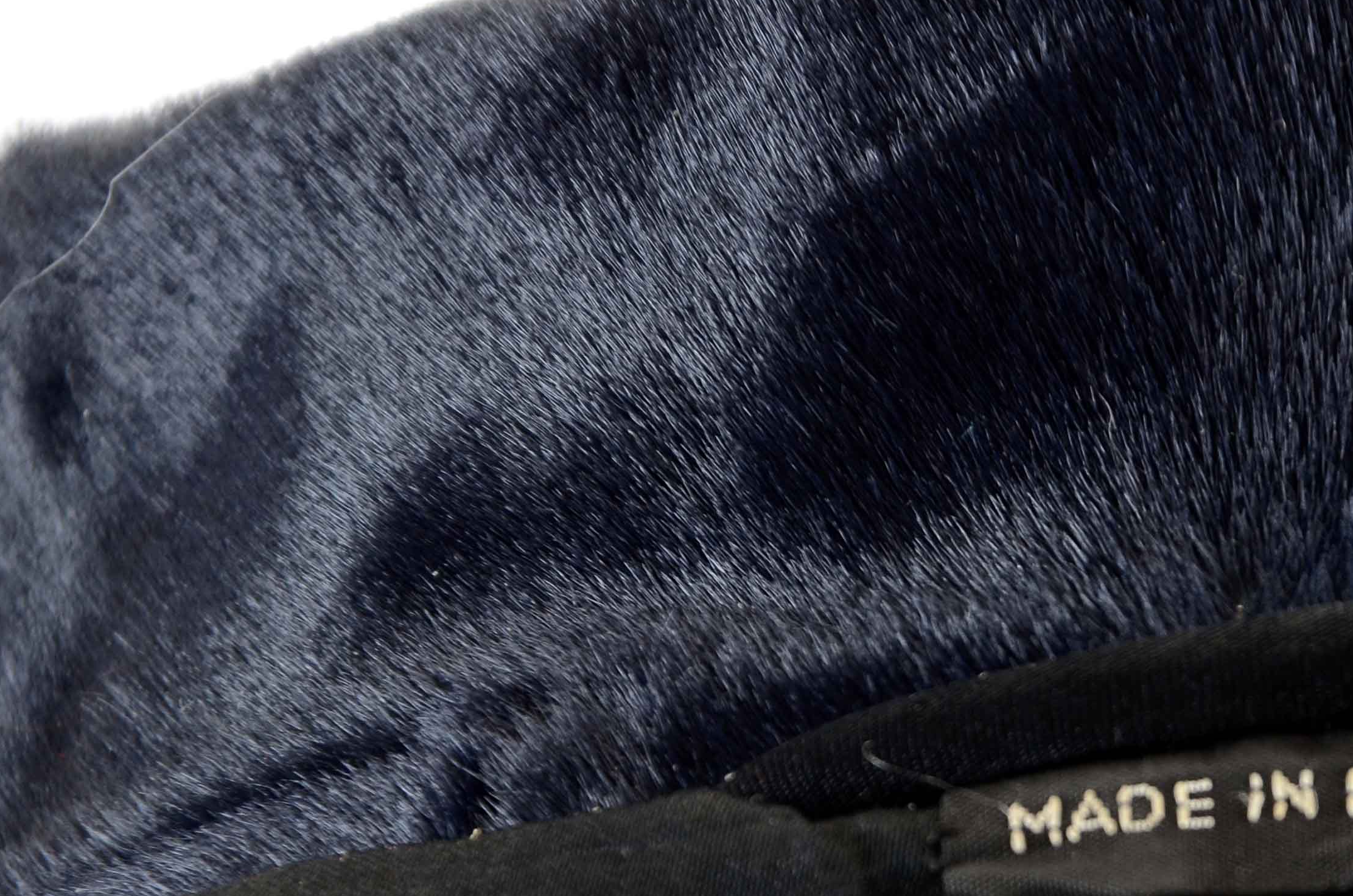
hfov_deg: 5.9
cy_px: 987
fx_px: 13095
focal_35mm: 349
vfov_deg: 3.9
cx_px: 1350
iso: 200
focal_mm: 105
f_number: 7.1
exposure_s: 1/160
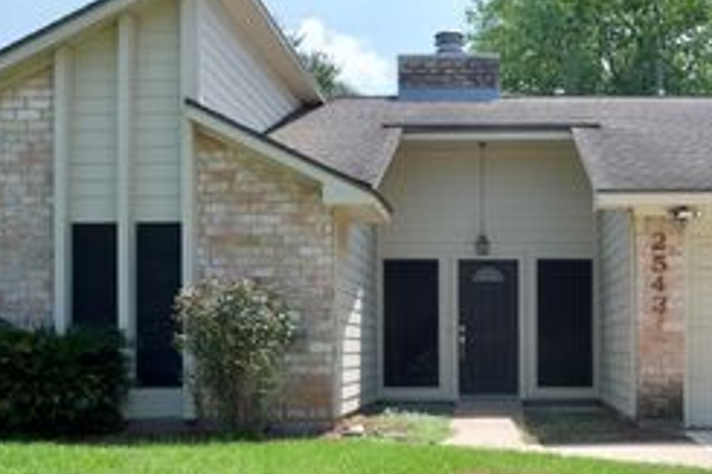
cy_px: 231
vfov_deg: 27.5
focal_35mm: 49
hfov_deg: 39.8
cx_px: 482
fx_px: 968
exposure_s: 1/40
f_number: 22
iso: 160
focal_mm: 24
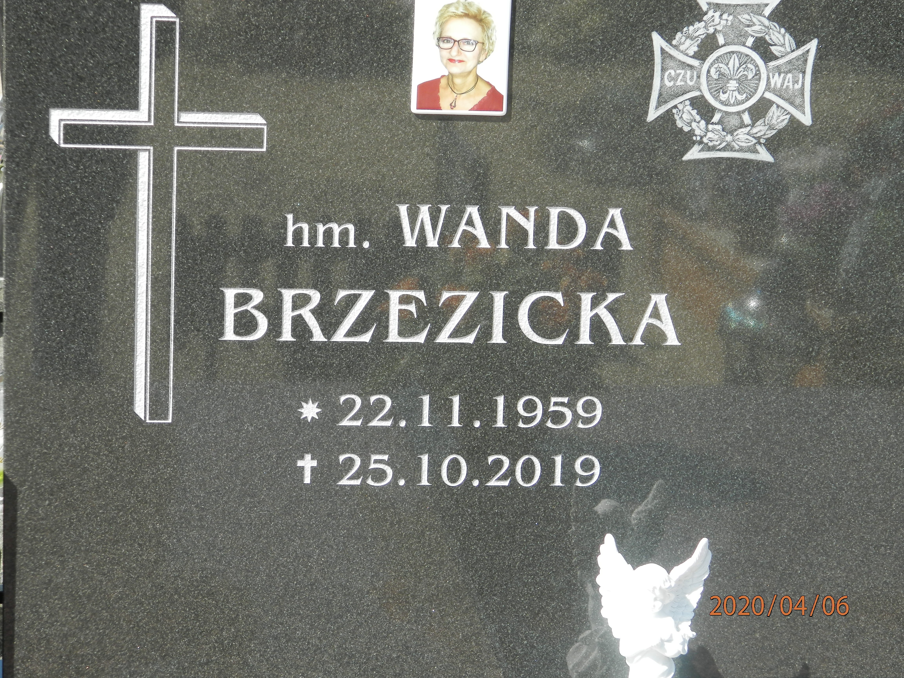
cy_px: 339
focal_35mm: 106
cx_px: 452
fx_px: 2768
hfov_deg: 18.5
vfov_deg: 14.0
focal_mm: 19
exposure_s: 1/250
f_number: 4.5
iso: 80
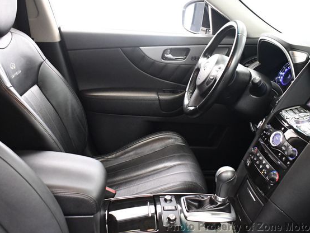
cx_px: 159
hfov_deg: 46.8
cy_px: 118
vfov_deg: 36.0
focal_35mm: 40
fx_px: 358
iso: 3200
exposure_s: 1/60
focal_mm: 18
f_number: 3.5
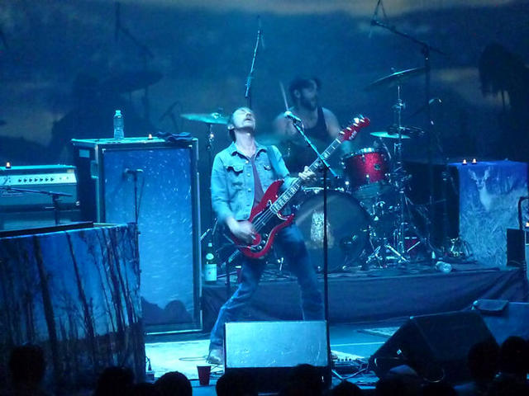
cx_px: 264
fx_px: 4065
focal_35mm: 266
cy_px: 198
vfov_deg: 5.6
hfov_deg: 7.4
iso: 3200
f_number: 5.6
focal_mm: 47.7
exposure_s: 1/13
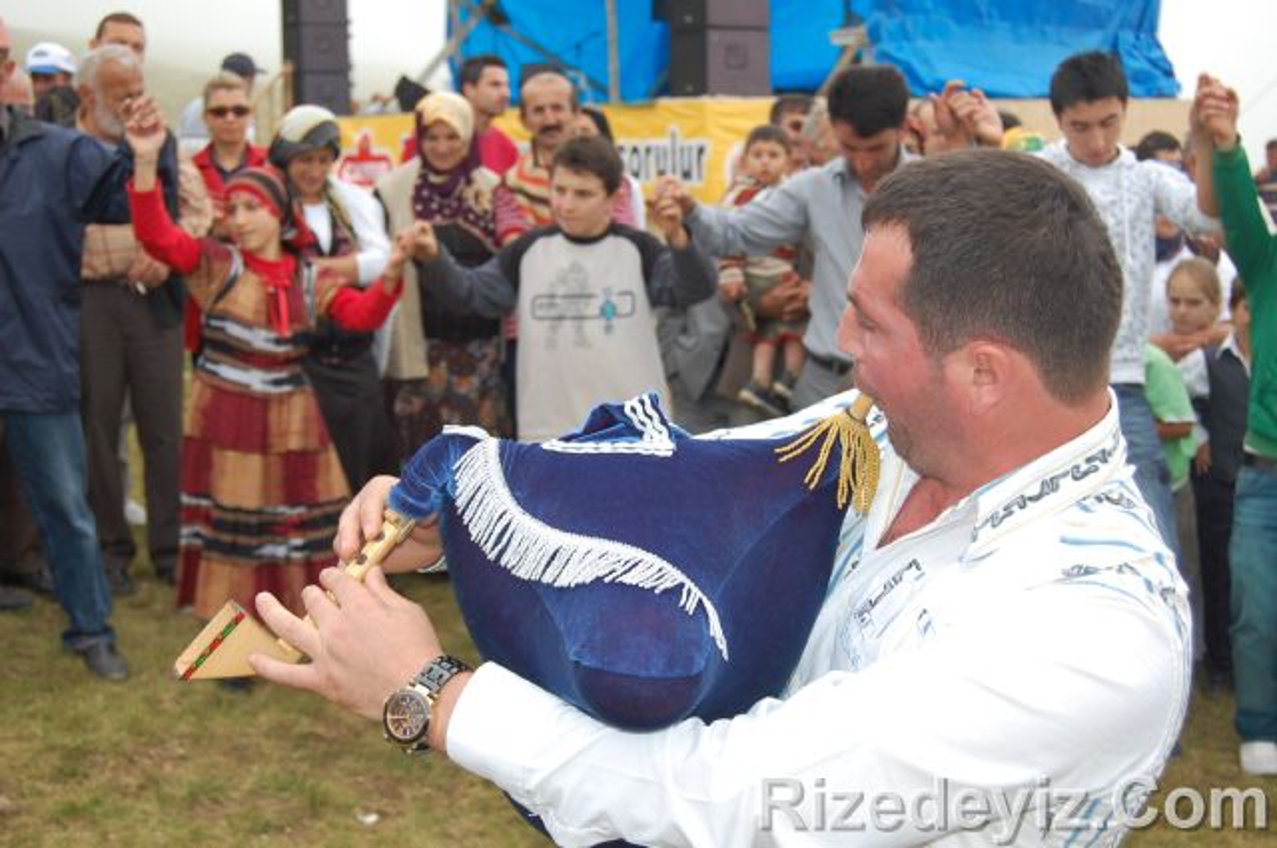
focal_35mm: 52
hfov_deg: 37.9
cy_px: 424
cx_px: 638
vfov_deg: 25.7
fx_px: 1860
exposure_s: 1/500
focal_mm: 35
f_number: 5.6
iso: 320
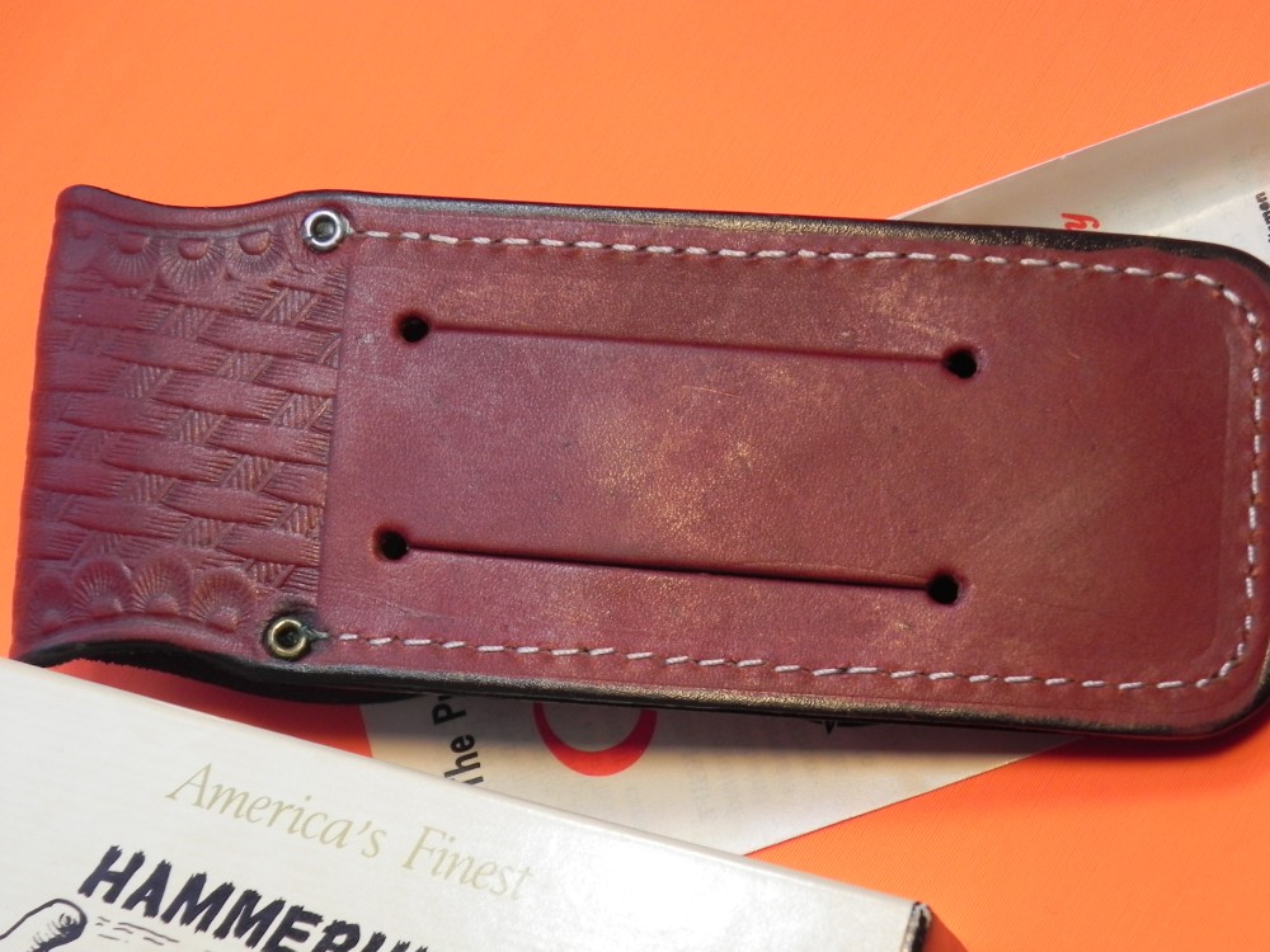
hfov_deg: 29.4
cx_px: 635
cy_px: 476
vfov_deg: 22.3
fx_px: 2421
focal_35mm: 66
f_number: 4
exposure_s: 1/113
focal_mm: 11.8
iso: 160
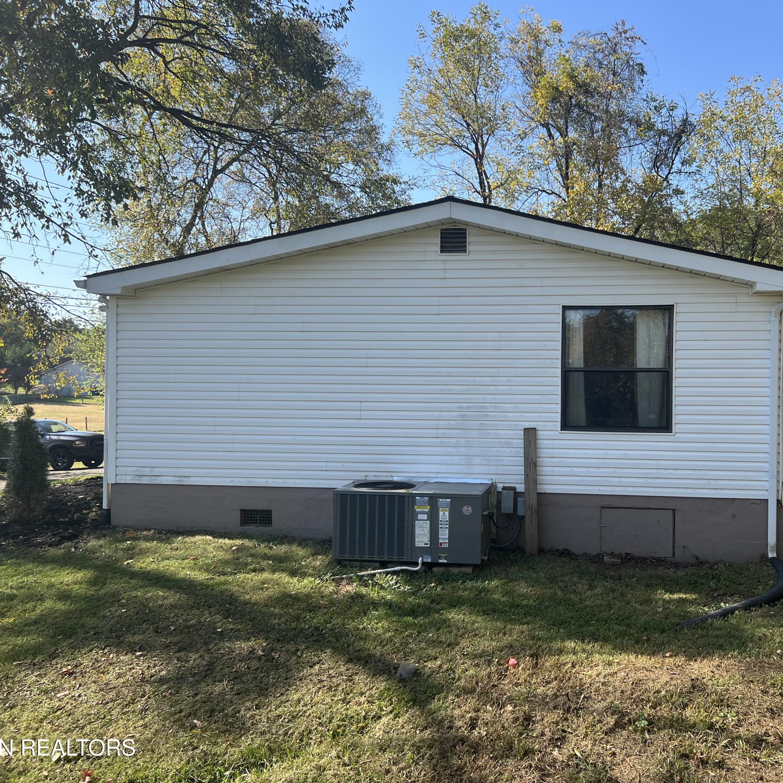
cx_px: 496
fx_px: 793
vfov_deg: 52.5
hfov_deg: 51.9
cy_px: 388
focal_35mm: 31
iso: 50
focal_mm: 5.7
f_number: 1.5
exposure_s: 1/1431
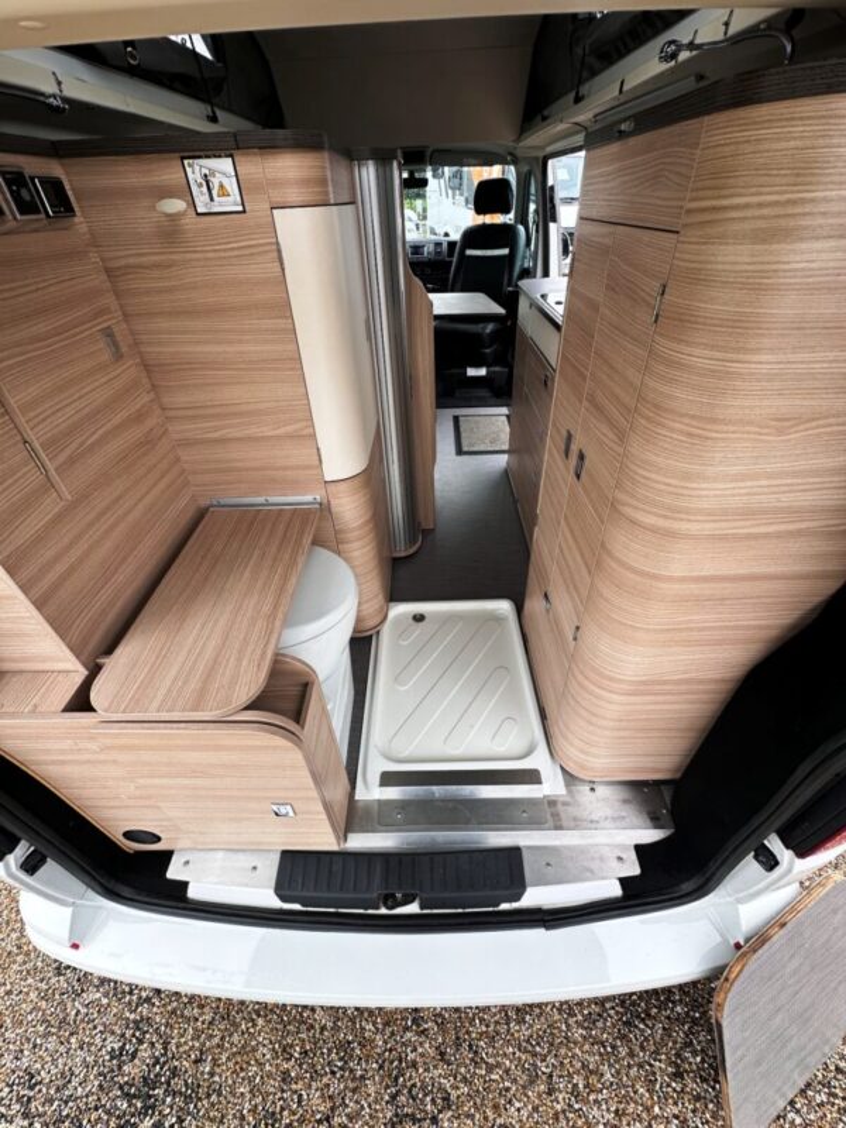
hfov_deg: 85.7
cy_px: 564
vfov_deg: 102.1
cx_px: 423
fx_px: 456
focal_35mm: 14
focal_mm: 2.22
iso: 40
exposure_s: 1/324
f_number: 2.2
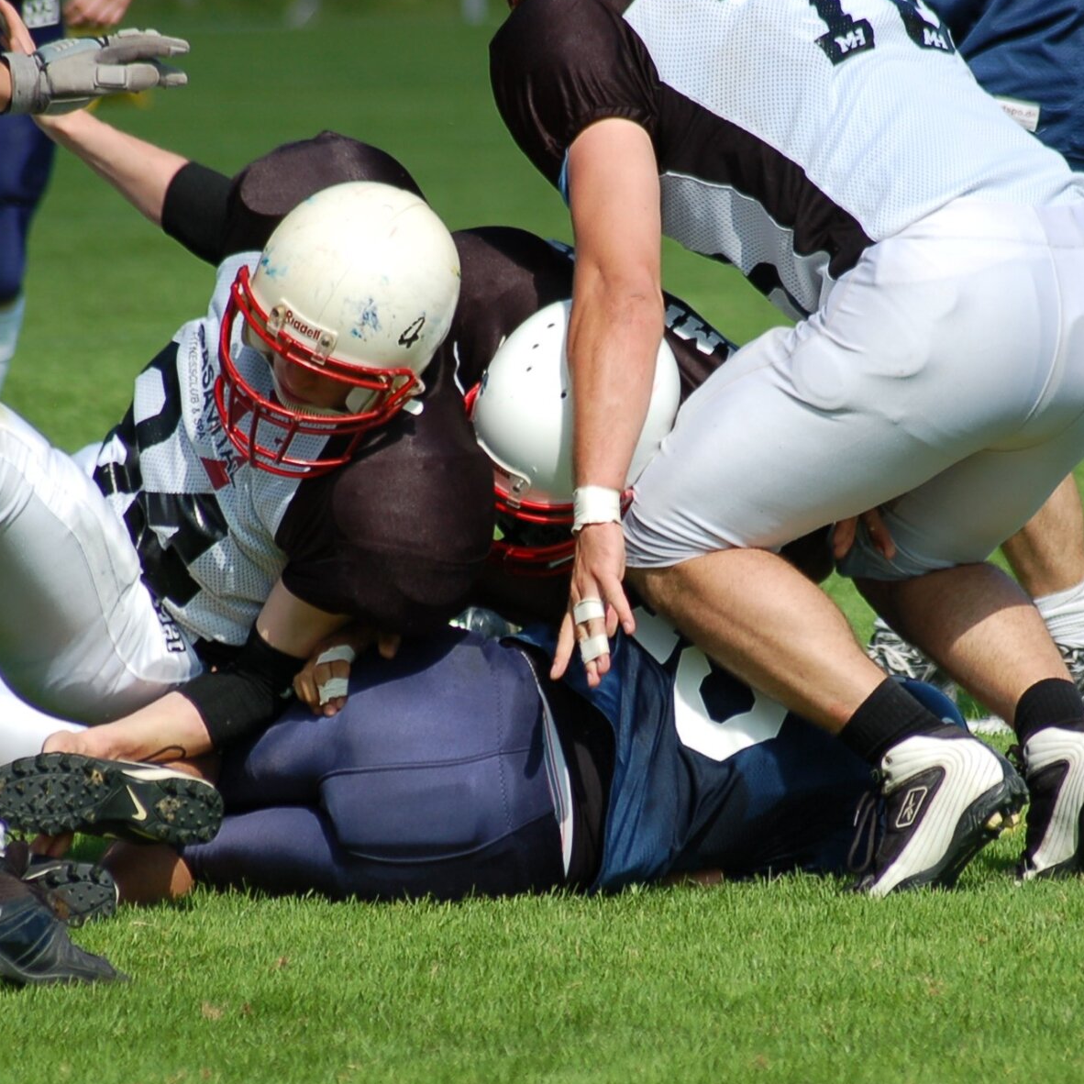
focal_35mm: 462
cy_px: 568
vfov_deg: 3.8
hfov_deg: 3.8
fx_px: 16361
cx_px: 671
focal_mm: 195
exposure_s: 1/1250
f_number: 5
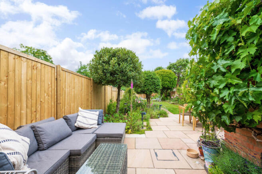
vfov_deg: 81.1
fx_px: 102
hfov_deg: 104.3
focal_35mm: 14
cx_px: 131
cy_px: 87
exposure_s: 1/400
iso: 400
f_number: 8
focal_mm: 14
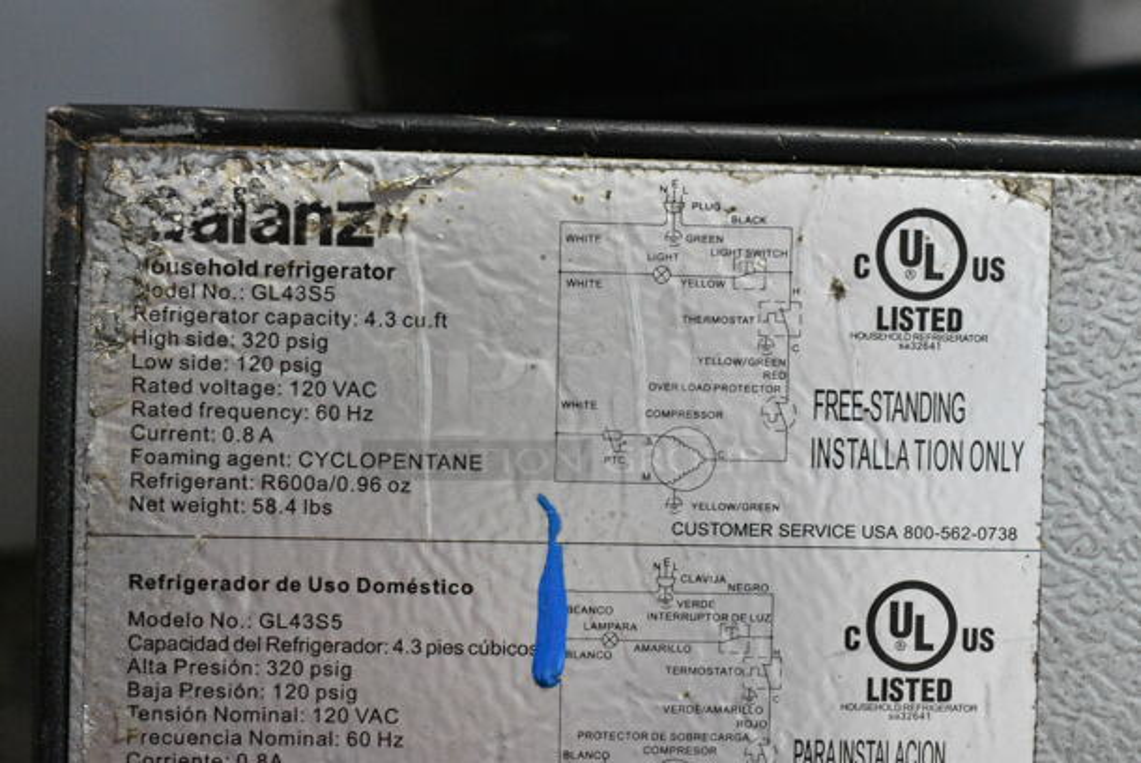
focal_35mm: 46
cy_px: 382
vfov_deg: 29.0
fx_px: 1475
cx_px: 570
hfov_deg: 42.3
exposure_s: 1/250
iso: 6400
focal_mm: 31
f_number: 8
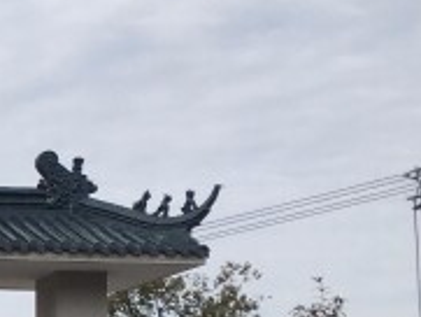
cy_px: 364
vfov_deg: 11.4
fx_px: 1558
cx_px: -393
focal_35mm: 128
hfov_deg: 13.4
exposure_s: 1/864
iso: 25
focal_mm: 4.15
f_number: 2.2
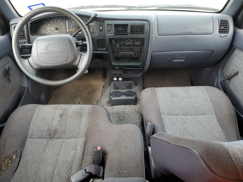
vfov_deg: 53.1
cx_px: 122
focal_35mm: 26
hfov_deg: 67.3
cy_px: 91
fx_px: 183
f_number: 1.5
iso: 50
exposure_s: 1/244
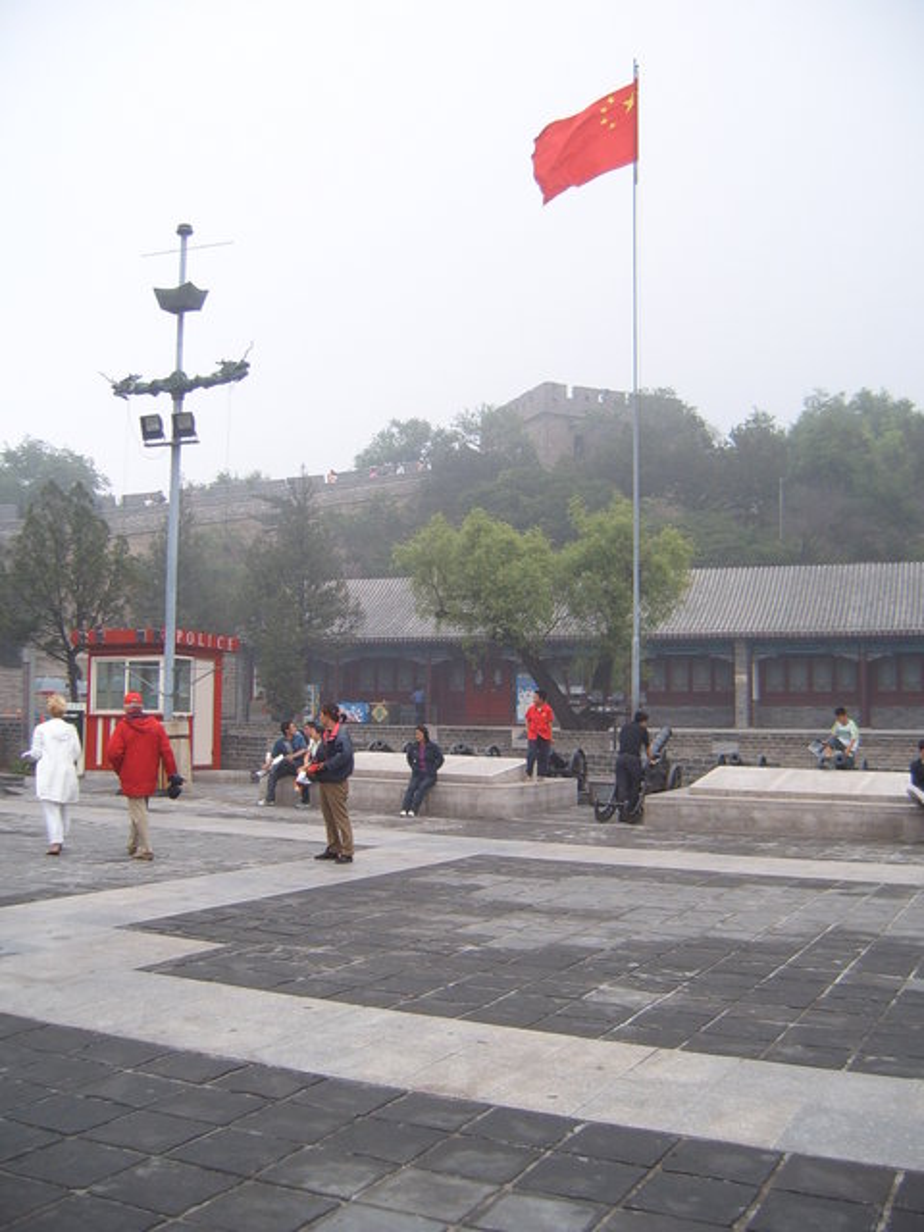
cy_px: 616
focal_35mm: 37
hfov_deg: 38.7
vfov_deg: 50.1
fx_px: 1317
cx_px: 462
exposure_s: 1/125
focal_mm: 6.2
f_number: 2.9
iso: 63
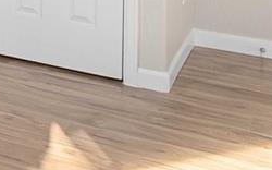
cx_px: -236
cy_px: -224
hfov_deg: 17.0
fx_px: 726
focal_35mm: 98
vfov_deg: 11.3
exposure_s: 1/6
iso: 100
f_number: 9
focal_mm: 15
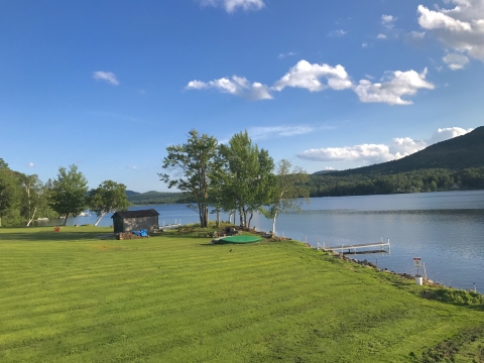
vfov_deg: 49.7
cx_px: 242
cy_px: 182
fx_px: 391
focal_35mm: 28
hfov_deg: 63.4
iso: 20
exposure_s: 1/1880
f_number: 1.8
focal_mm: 3.99
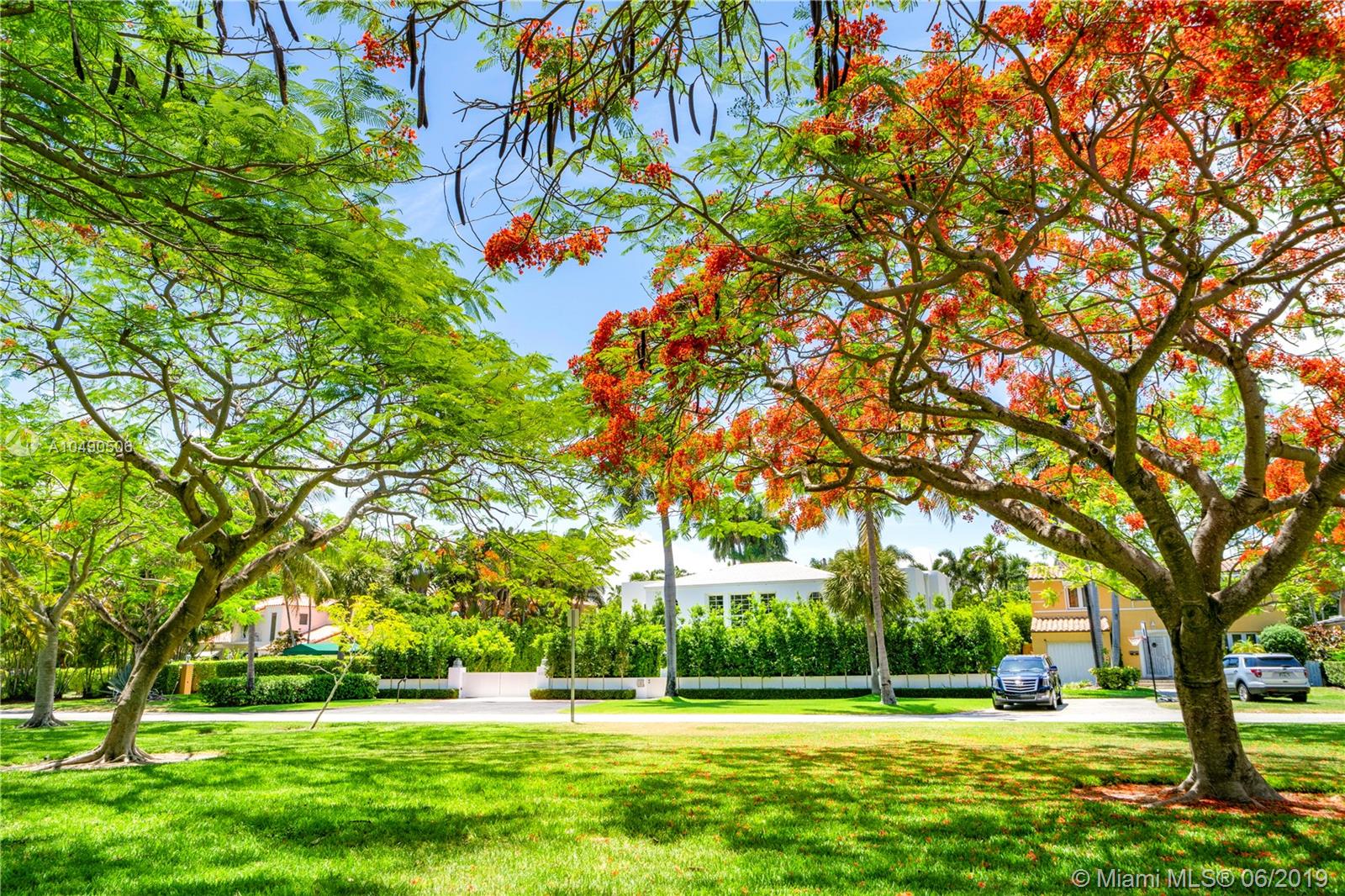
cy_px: 448
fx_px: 896
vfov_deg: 53.1
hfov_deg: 73.8
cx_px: 672
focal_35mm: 24
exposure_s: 1/250
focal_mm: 24
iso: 160
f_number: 11
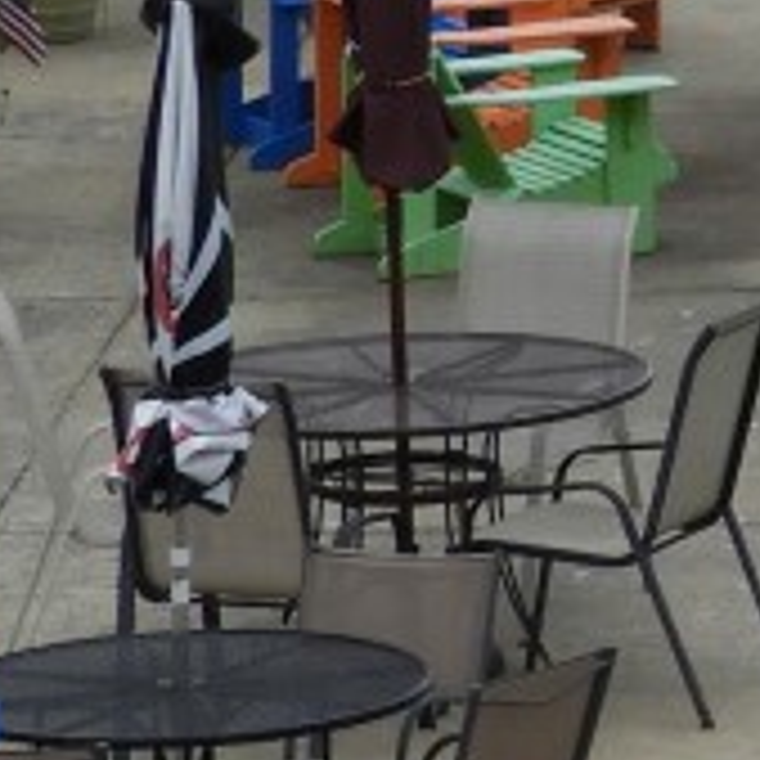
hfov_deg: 3.7
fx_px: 11203
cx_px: 2532
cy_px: -324
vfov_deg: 3.9
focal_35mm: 451
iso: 100
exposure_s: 1/500
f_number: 4.2
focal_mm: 10.7
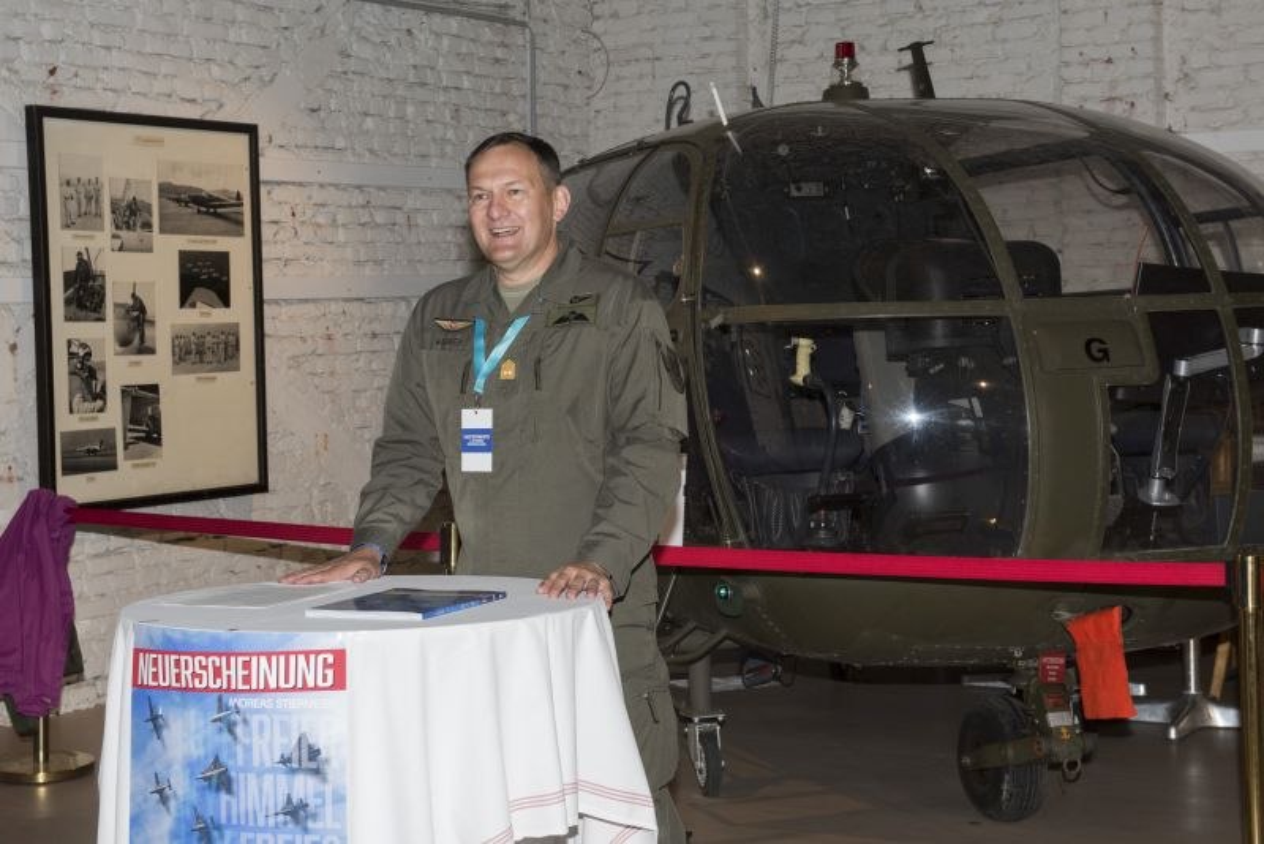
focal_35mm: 56
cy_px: 422
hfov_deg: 35.6
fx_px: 1967
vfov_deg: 24.2
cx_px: 632
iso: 400
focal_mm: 56
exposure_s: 1/100
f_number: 8
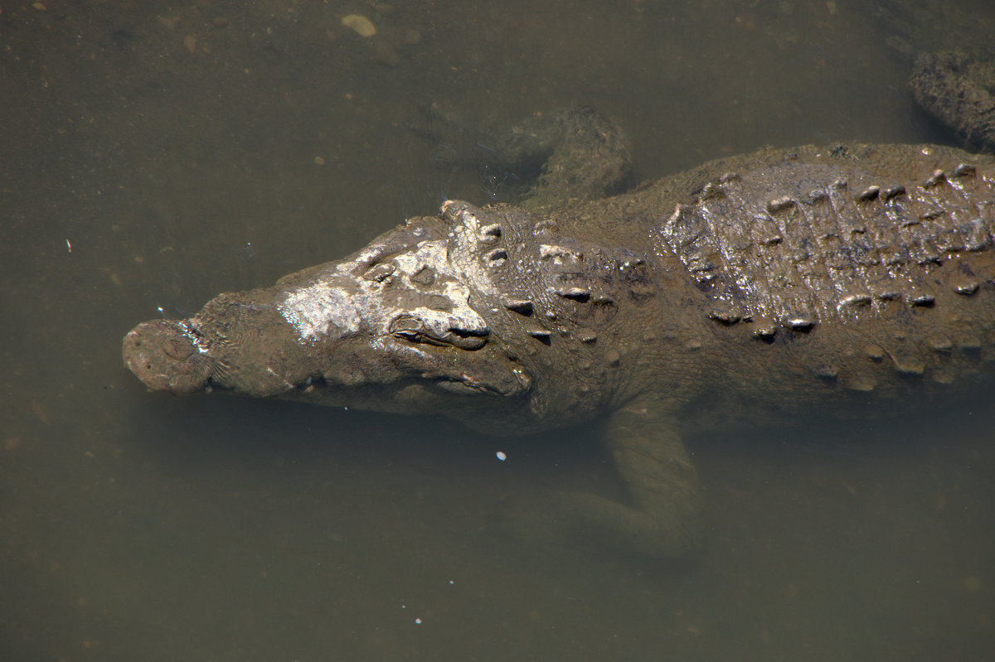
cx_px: 498
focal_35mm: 405
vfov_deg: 3.4
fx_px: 11189
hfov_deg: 5.1
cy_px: 331
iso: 400
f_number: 13
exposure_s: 1/200
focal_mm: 270
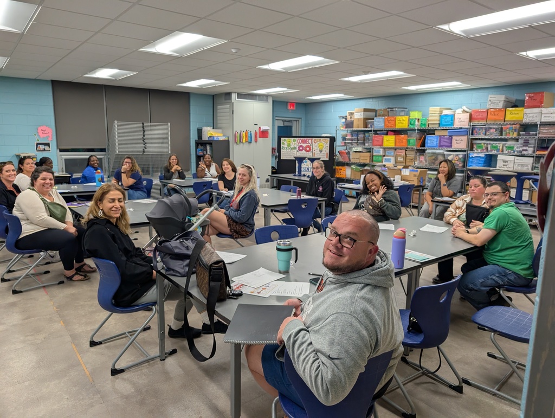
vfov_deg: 56.9
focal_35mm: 24
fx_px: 385
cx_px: 278
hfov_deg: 71.5
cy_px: 209
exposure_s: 1/296
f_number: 1.68
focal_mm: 6.9
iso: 539
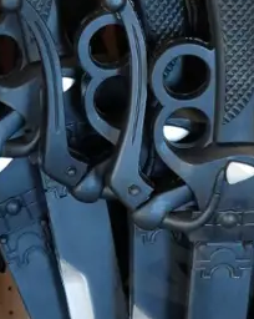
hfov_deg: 11.5
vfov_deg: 14.4
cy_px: 240
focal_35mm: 133
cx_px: 195
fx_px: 1253
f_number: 3.8
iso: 2500
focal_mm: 17
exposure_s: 1/60
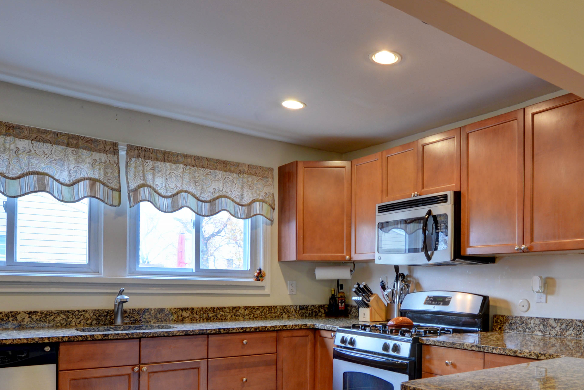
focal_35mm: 31
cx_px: 424
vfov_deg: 41.2
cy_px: 288
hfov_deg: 57.8
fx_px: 503
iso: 640
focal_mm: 14
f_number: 9
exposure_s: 1/13
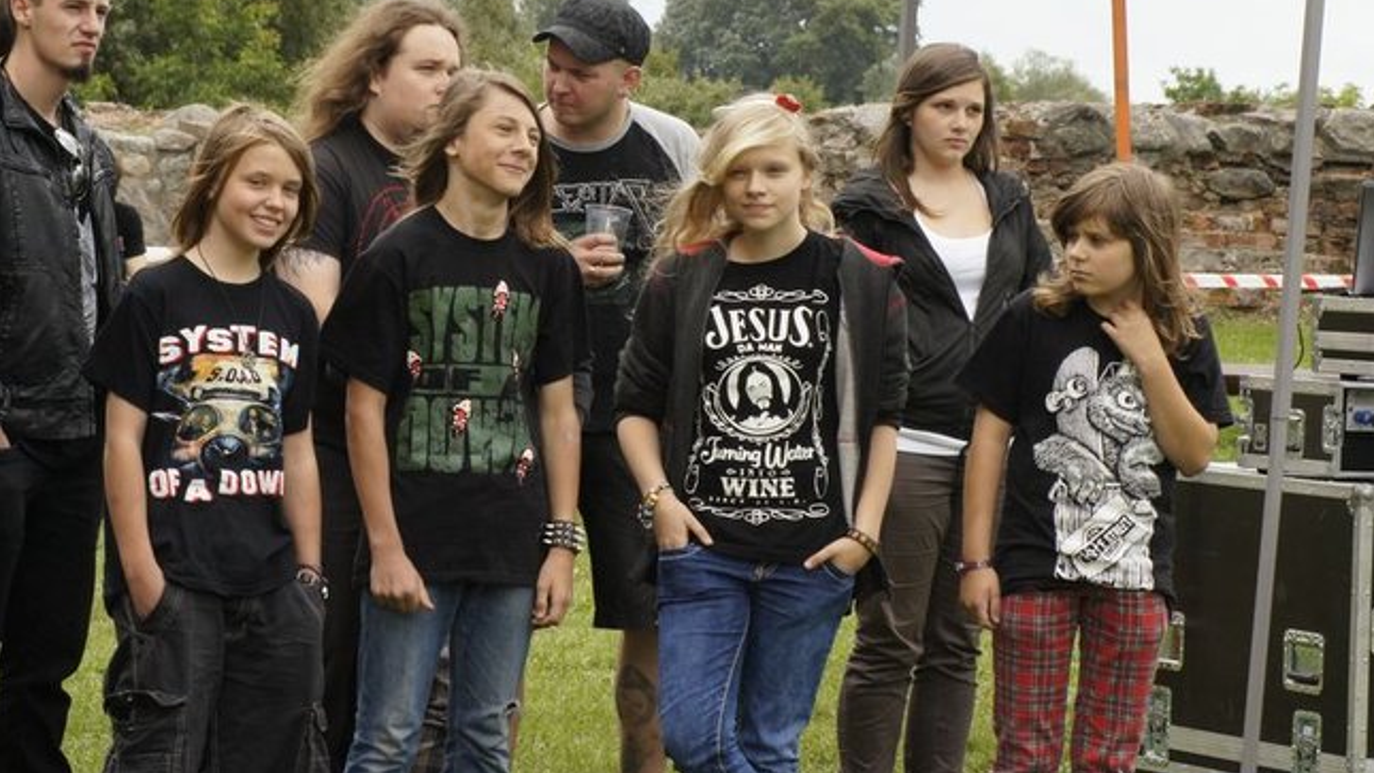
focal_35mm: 214
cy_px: 358
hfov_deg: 10.1
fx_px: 7780
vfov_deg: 5.7
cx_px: 686
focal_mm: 135
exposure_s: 1/160
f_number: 18
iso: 800
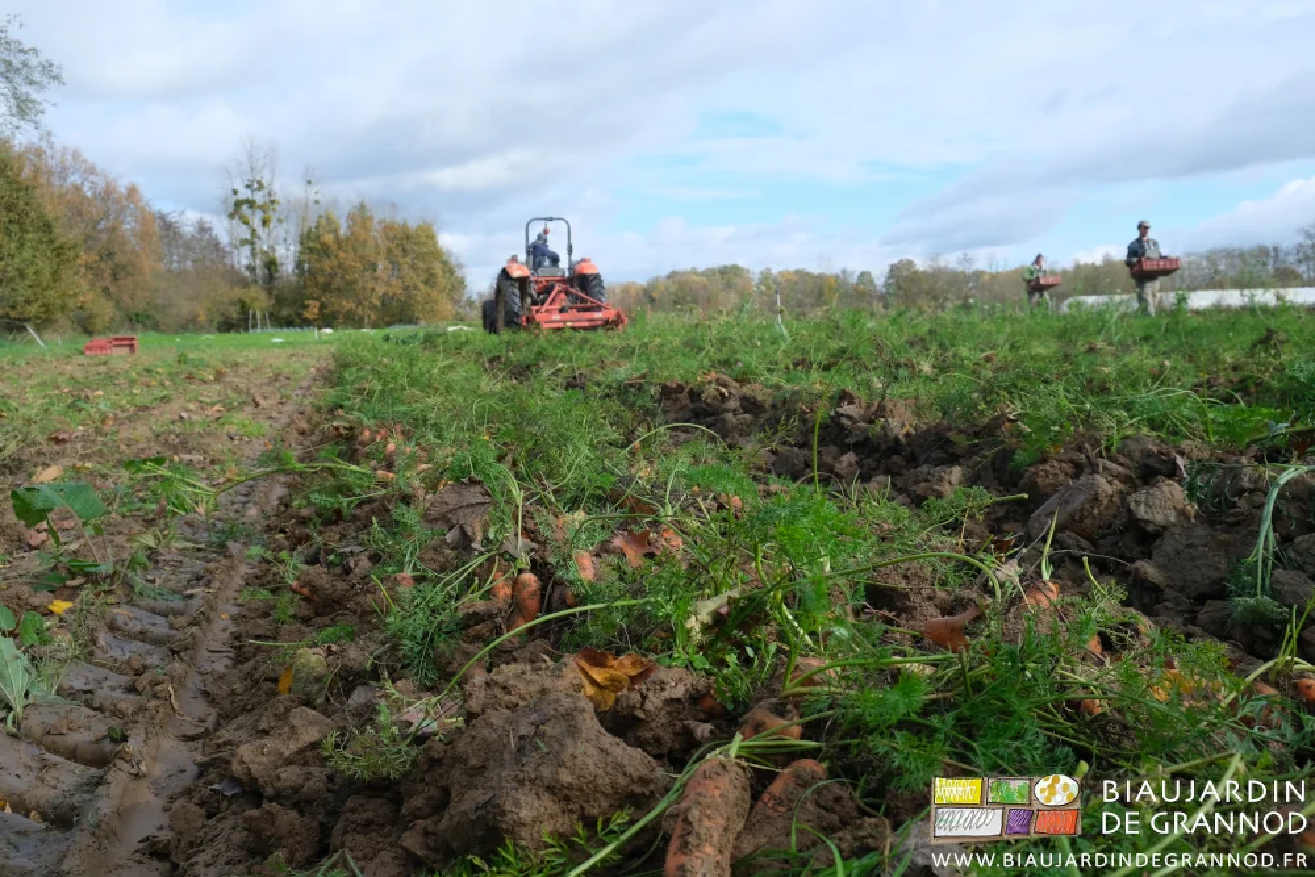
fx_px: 1132
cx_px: 658
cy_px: 438
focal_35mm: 31
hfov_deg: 60.3
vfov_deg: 42.3
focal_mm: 20.5
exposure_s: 1/340
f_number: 7.1
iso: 320
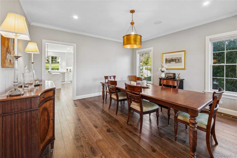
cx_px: 118
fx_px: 92
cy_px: 79
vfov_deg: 81.1
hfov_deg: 104.3
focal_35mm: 14
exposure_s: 1/4
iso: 200
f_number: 11
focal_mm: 14
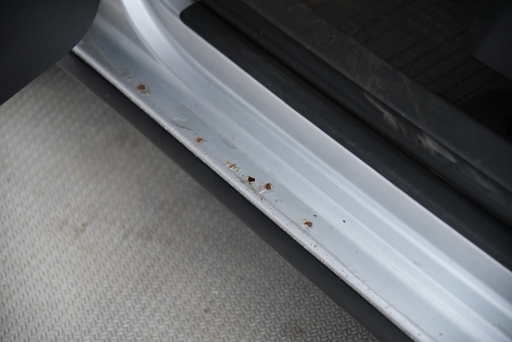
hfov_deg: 24.8
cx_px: 256
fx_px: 1167
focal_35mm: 82
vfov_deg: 16.7
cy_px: 171
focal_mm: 82
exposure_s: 1/50
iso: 4000
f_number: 4
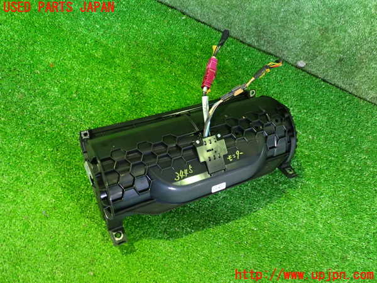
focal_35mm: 30
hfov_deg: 60.0
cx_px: 188
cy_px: 142
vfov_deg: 46.8
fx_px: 327
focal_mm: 5.4
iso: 800
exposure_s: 1/20
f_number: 2.3
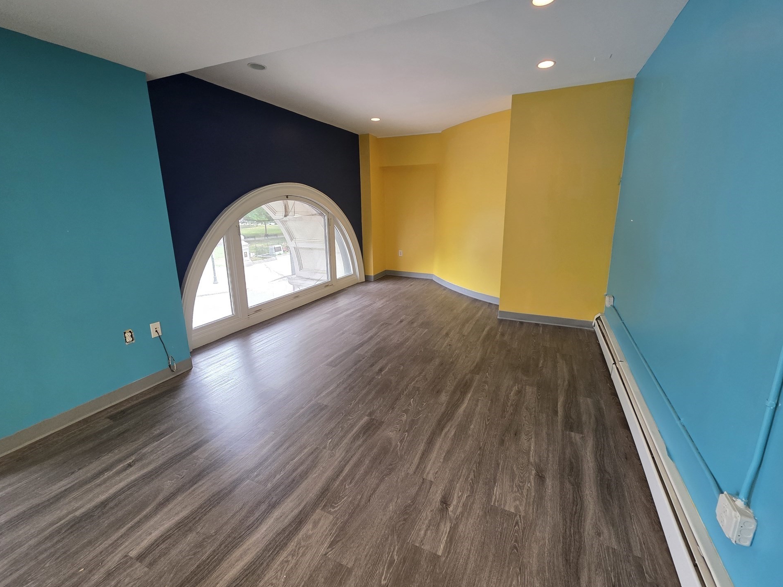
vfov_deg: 85.6
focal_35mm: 14
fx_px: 317
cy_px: 281
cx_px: 400
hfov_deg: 102.1
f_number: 1.9
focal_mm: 2.2
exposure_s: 1/120
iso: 250
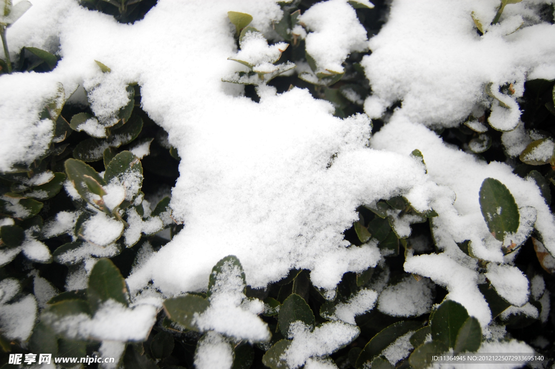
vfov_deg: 36.8
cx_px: 278
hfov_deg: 53.2
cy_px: 184
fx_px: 555
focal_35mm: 36
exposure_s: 1/60
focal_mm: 24
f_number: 8
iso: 250
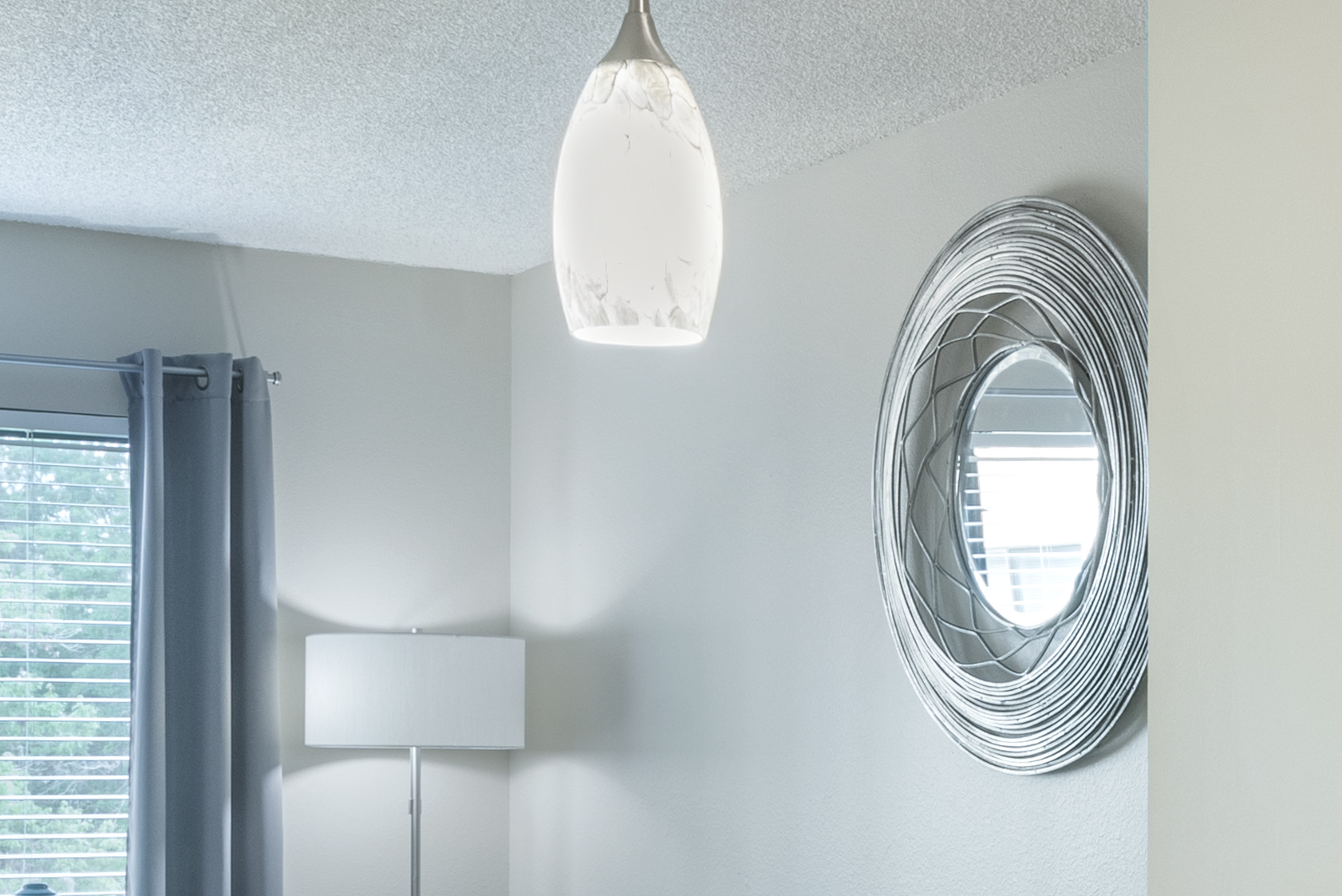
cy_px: 834
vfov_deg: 19.1
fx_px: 2610
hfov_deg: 27.6
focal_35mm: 70
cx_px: 1257
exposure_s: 1/8
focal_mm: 16
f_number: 11
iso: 400
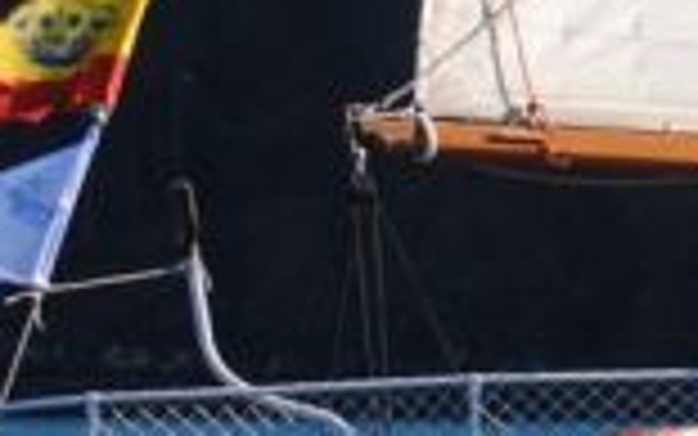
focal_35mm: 434
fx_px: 8252
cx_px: 1337
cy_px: 245
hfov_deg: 4.8
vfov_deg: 3.0
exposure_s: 1/250
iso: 100
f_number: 8
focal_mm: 55
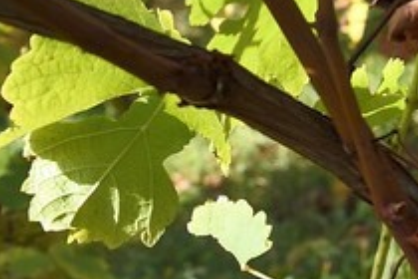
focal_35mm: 183
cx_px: 1521
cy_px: 145
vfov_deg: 7.5
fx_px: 2125
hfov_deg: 8.2
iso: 200
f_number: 6.3
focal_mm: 24
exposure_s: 1/400
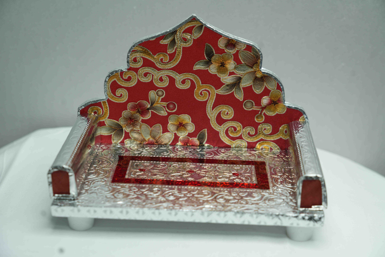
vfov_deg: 19.2
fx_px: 759
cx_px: 192
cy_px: 128
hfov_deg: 28.5
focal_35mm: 71
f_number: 5.6
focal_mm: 71
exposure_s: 1/60
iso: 160
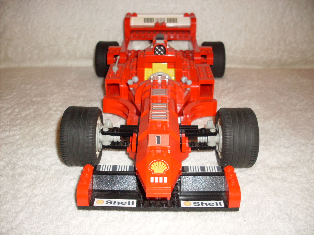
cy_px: 118
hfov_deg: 49.0
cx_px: 157
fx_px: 345
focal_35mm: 38
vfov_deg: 37.7
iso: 100
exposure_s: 1/45
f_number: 2.8
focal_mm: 6.3
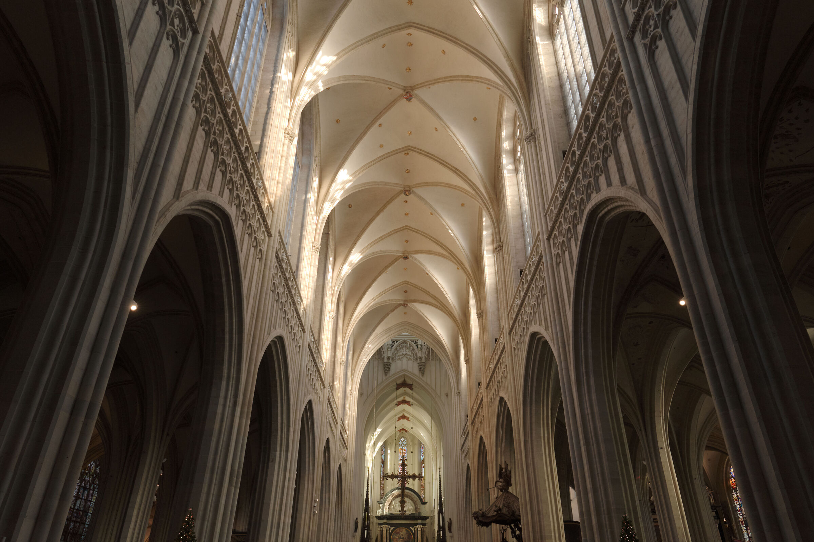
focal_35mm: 24
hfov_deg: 73.7
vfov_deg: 53.1
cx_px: 407
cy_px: 271
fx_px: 543
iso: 1000
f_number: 8
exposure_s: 1/80
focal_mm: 24
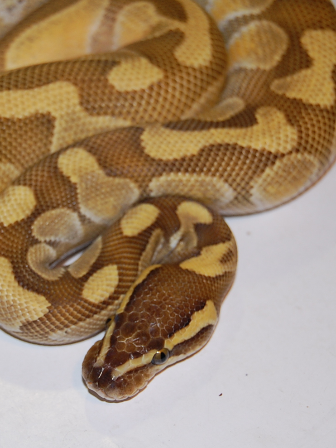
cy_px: 226
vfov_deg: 21.3
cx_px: 82
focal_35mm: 92
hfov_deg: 16.0
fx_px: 1190
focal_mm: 42
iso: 400
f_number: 5.3
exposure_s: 1/60
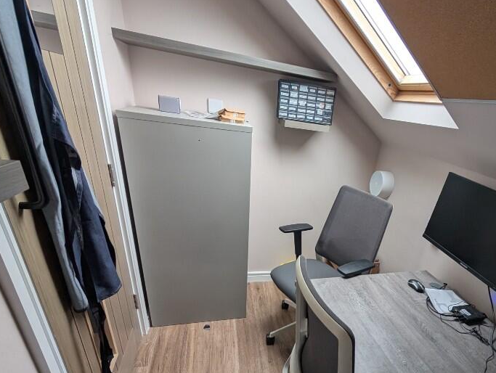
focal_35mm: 18
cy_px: 254
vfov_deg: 69.3
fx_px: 258
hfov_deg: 85.7
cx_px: 314
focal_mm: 2.02
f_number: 1.7
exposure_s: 1/130
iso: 127
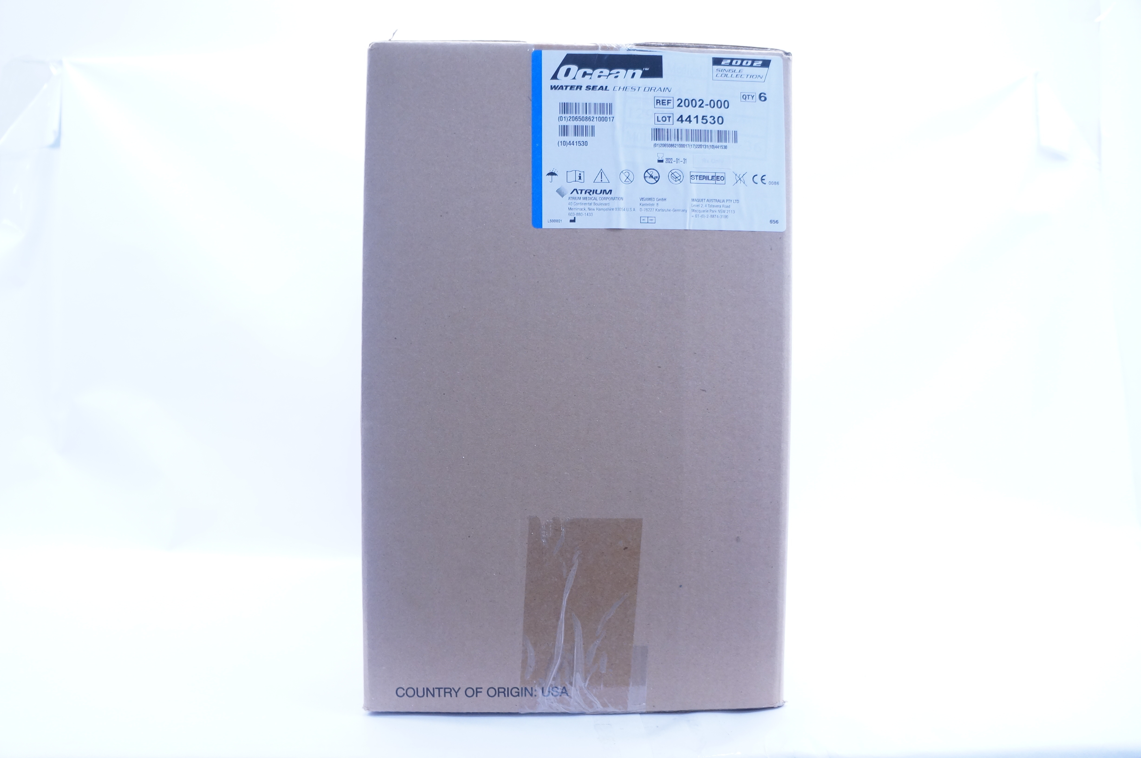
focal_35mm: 27
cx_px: 570
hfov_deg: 67.4
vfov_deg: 47.8
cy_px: 379
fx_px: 855
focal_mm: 18
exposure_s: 1/125
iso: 800
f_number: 4
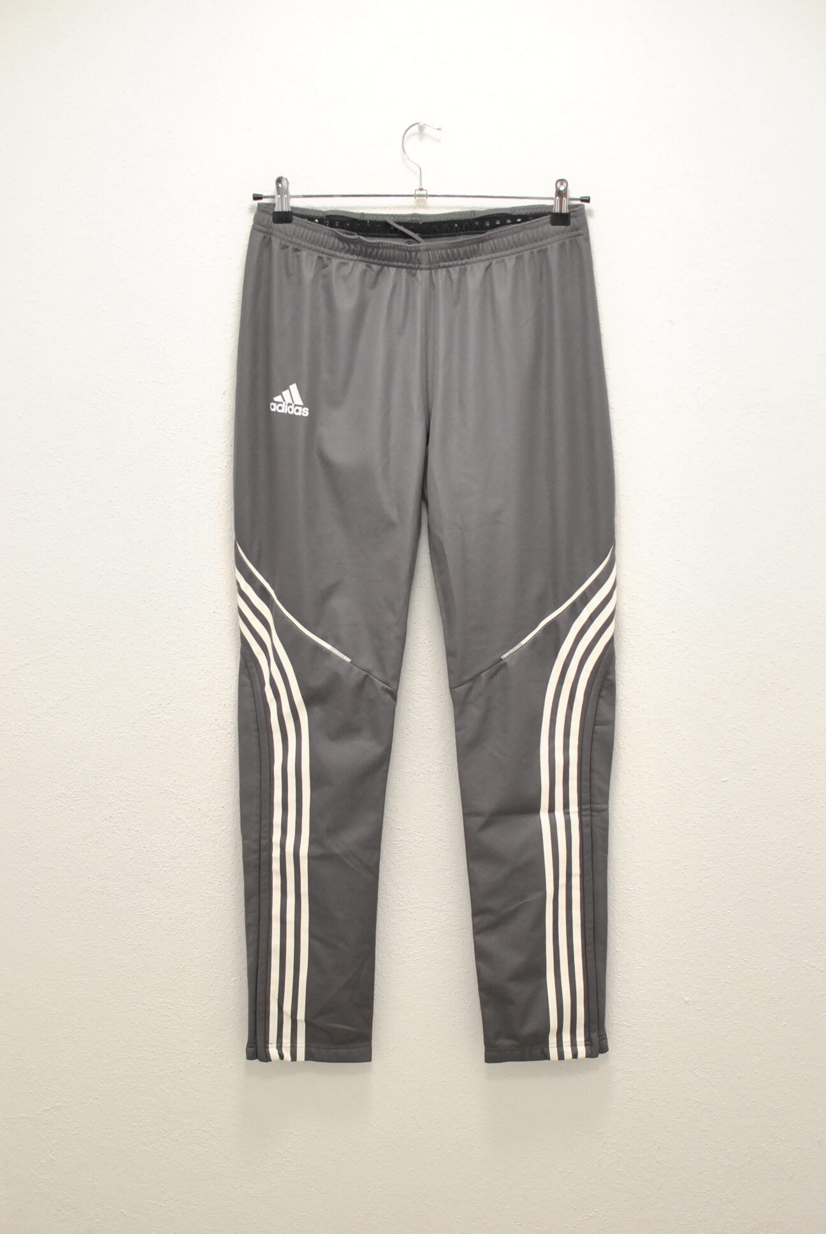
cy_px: 617
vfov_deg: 37.8
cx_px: 413
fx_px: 1802
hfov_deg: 25.8
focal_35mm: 52
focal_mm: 35
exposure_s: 1/125
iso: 800
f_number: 4
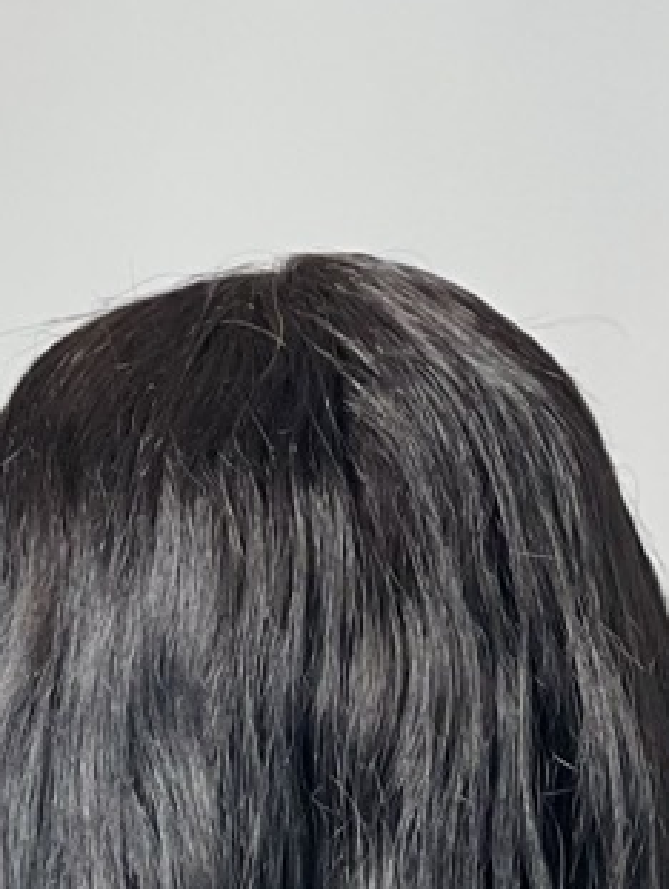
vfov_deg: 7.2
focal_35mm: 263
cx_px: 206
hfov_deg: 5.7
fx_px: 6763
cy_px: 1821
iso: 80
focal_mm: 7.5
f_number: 2.2
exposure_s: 1/100
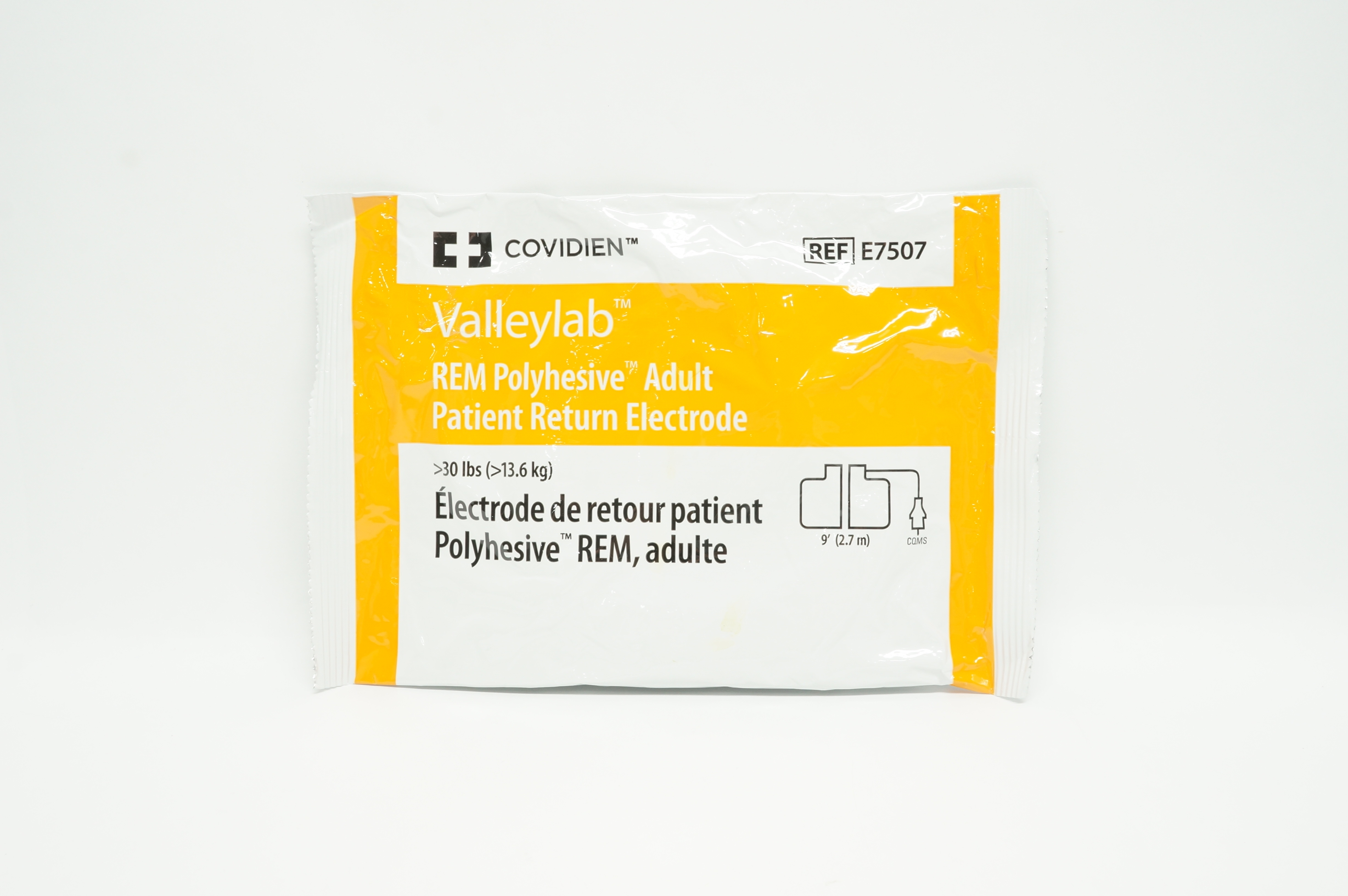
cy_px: 448
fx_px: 1459
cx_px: 674
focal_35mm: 39
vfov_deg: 34.1
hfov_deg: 49.6
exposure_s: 1/15
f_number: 11
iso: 400
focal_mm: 26
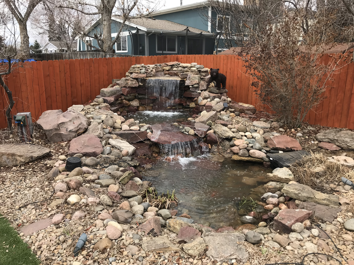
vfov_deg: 49.7
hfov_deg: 63.4
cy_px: 132
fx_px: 286
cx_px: 177
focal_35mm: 28
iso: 20
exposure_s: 1/791
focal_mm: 3.99
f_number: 1.8
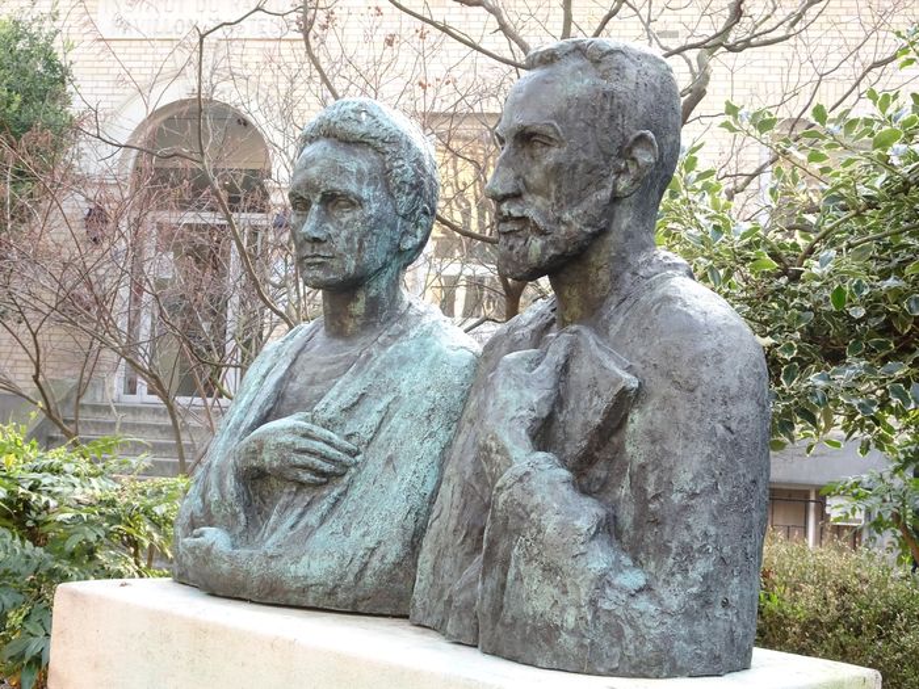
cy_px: 344
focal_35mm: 58
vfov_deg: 25.2
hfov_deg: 33.2
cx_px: 460
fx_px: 1540
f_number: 4.5
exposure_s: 1/60
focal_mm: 9.87
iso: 200
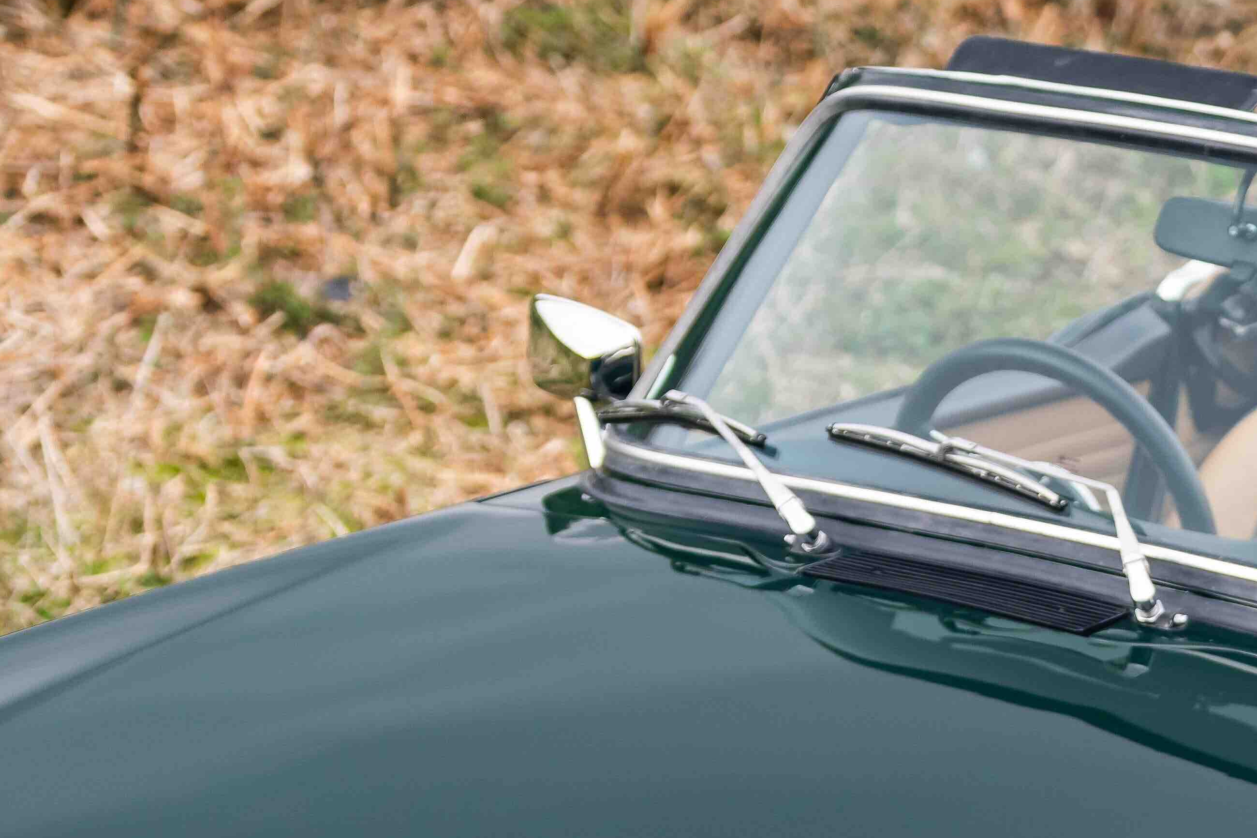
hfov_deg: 8.0
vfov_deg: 5.3
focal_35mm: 256
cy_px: 1014
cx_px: 936
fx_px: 8938
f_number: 2.8
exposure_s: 1/400
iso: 125
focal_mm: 70
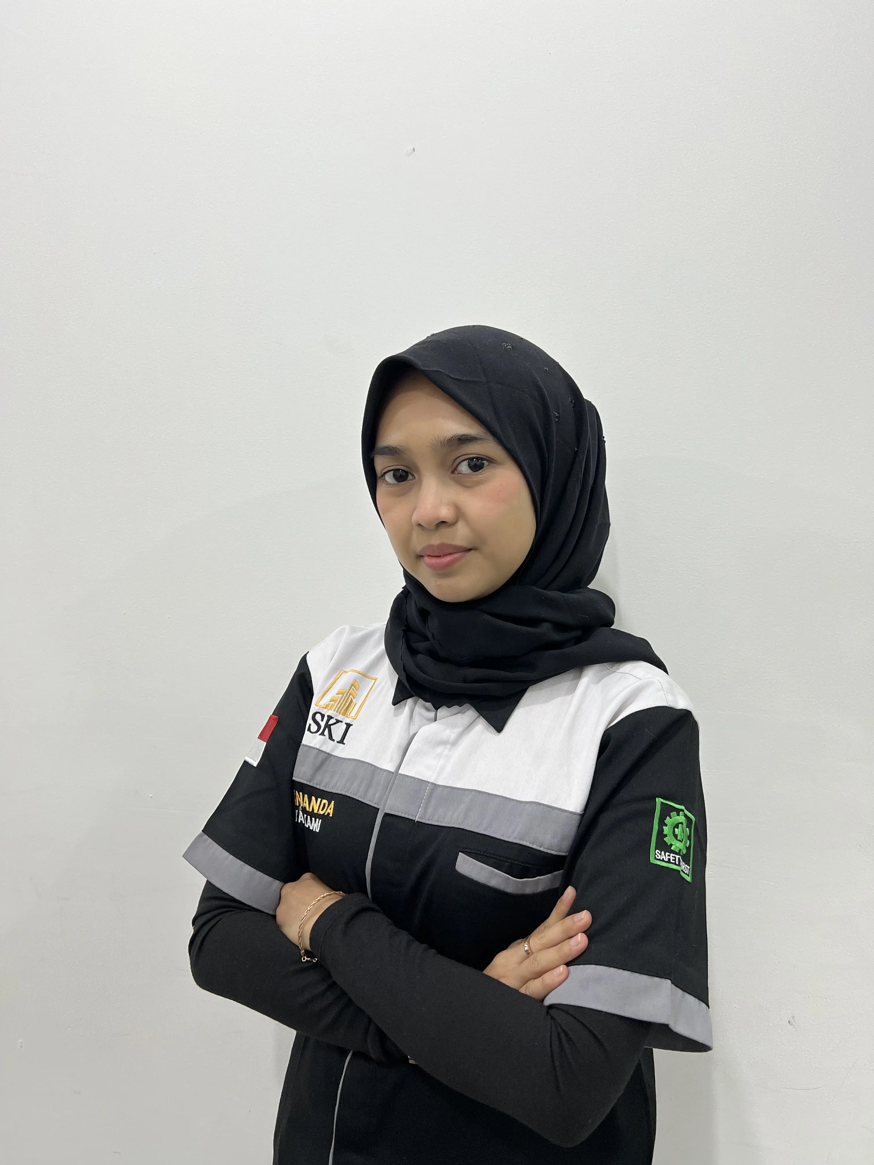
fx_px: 875
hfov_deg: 53.1
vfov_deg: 67.3
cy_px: 582
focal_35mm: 26
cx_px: 437
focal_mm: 5.7
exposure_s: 1/100
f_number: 1.5
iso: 125
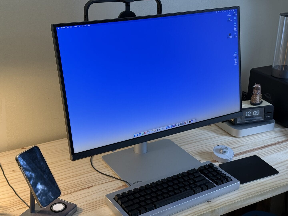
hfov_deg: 39.7
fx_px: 399
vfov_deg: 30.3
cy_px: 108
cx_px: 144
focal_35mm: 48
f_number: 1.78
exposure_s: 1/60
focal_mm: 6.76
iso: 80
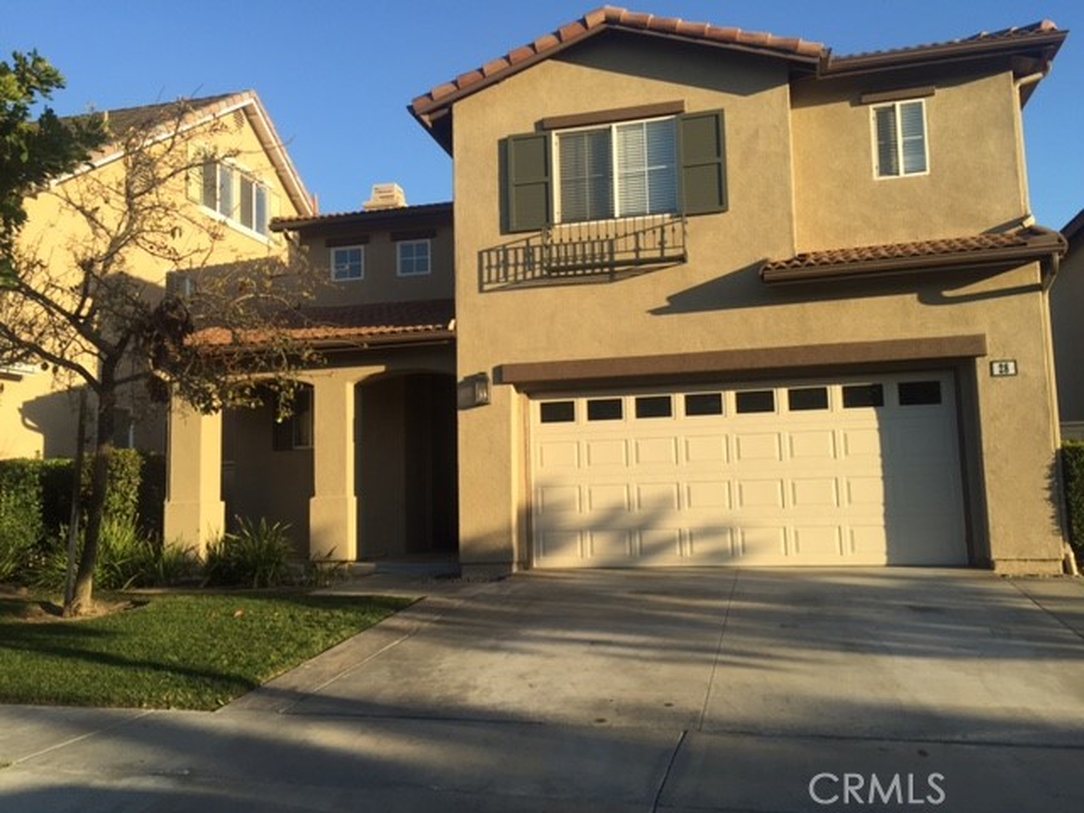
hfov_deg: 61.7
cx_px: 542
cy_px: 406
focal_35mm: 29
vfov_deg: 48.2
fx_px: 908
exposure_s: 1/807
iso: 32
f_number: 2.2
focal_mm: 4.15
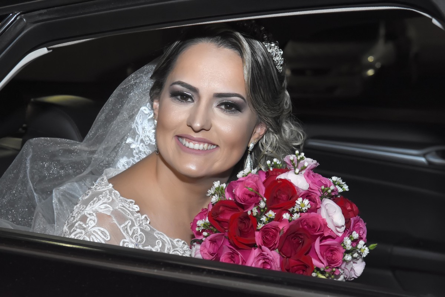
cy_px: 148
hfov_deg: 27.0
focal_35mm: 75
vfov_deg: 18.2
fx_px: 927
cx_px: 222
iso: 2500
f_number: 5.6
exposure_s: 1/80
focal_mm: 50
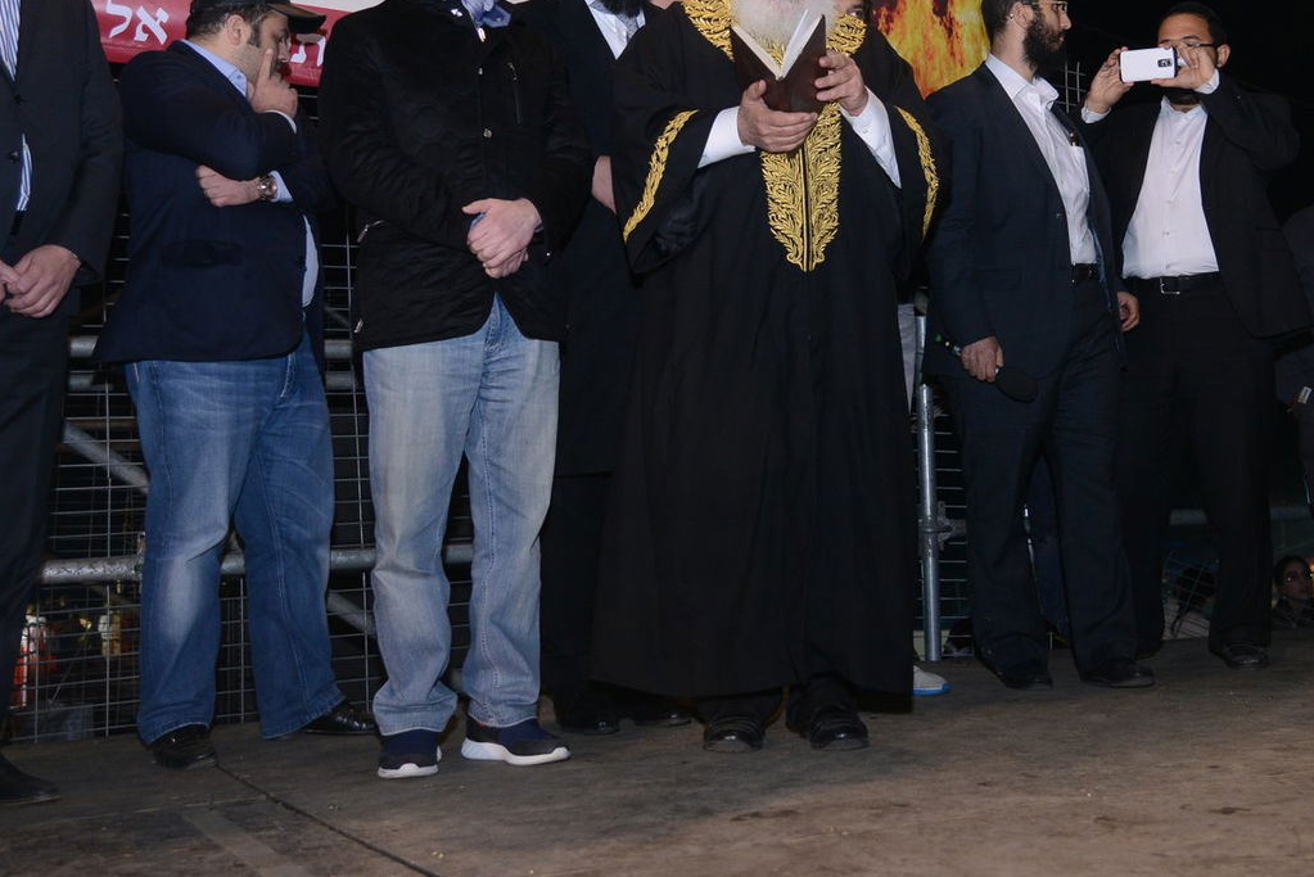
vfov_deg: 25.9
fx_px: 1899
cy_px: 294
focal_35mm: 52
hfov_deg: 38.1
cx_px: 775
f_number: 4
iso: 1250
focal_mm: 38
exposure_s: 1/125
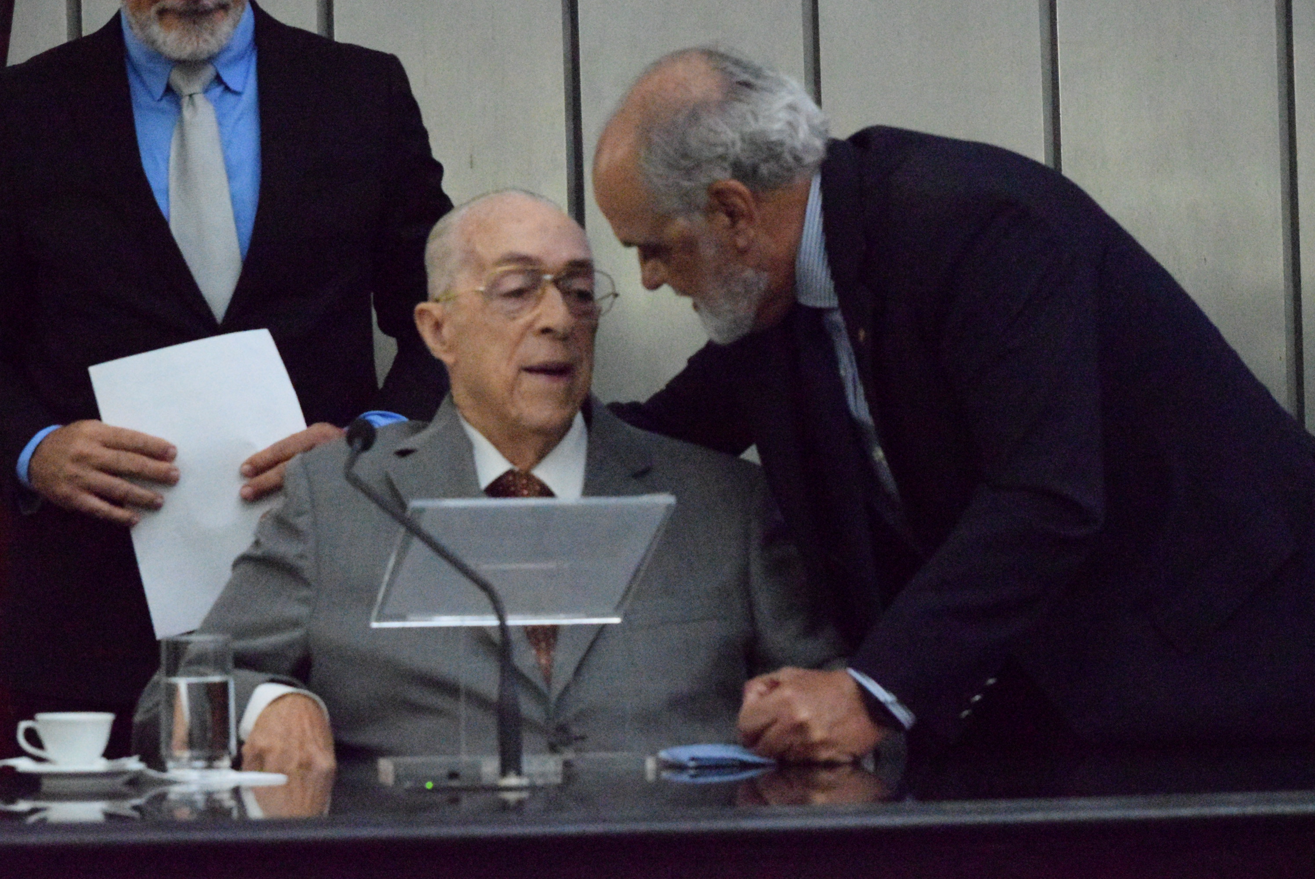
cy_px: 440
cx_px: 658
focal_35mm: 138
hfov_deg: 14.9
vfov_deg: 10.0
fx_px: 5045
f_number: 8
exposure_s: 1/400
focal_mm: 92
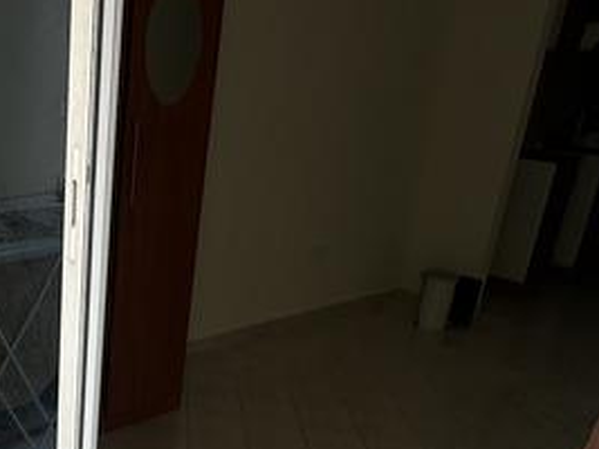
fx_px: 726
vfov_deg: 27.3
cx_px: 25
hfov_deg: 40.3
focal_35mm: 42
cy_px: 617
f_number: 2.2
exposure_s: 1/275
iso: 40
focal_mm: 2.22
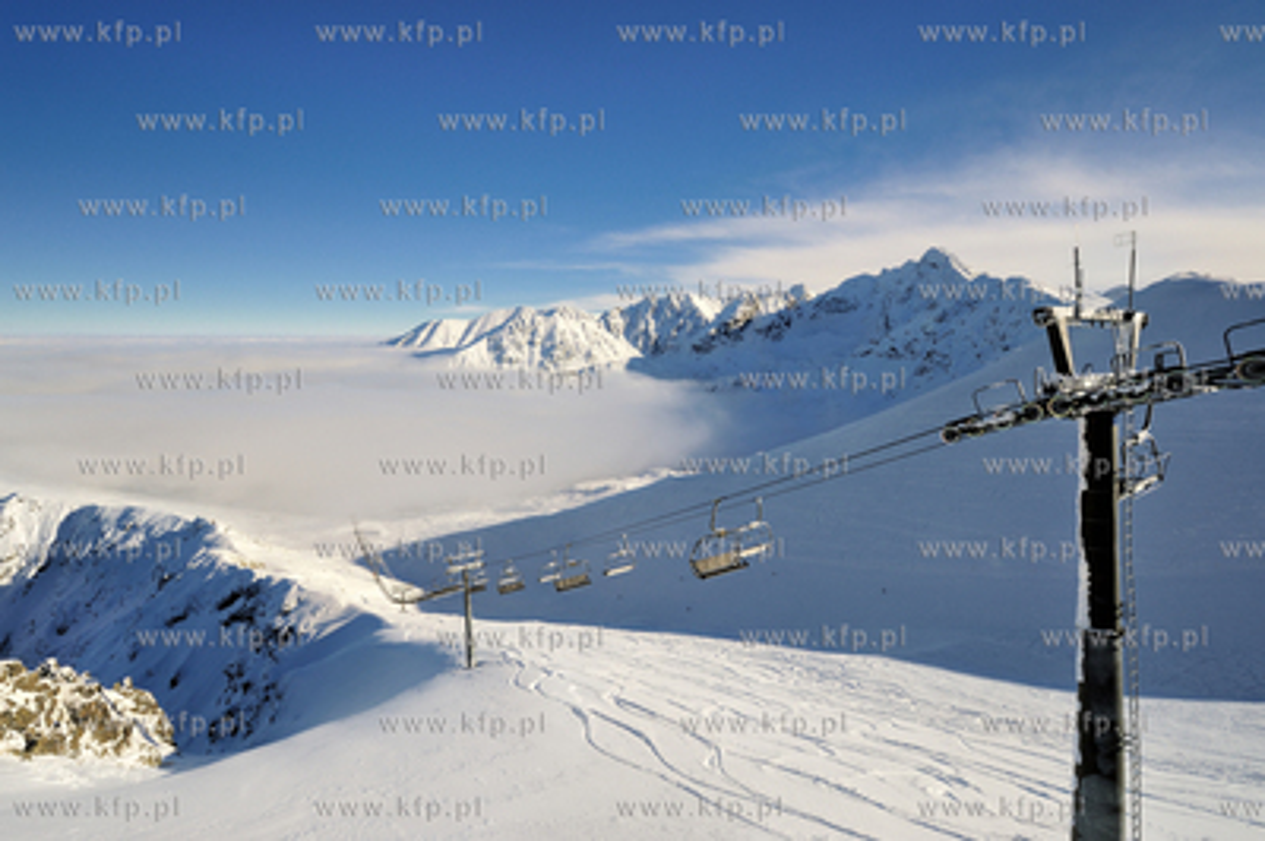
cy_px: 420
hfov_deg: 104.3
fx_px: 492
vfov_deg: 81.1
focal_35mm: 14
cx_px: 632
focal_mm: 14
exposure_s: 1/800
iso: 200
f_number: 9
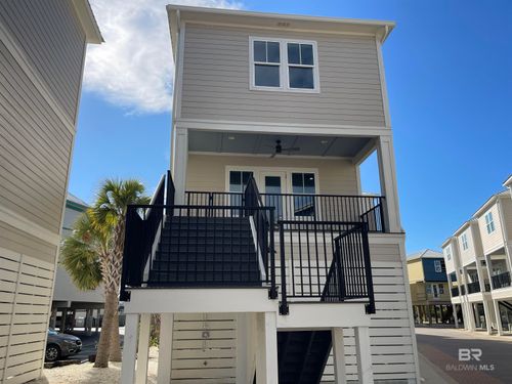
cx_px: 256
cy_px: 192
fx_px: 370
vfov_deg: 54.9
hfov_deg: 69.4
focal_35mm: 25
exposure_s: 1/3344
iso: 32
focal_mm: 5.1
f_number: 1.6
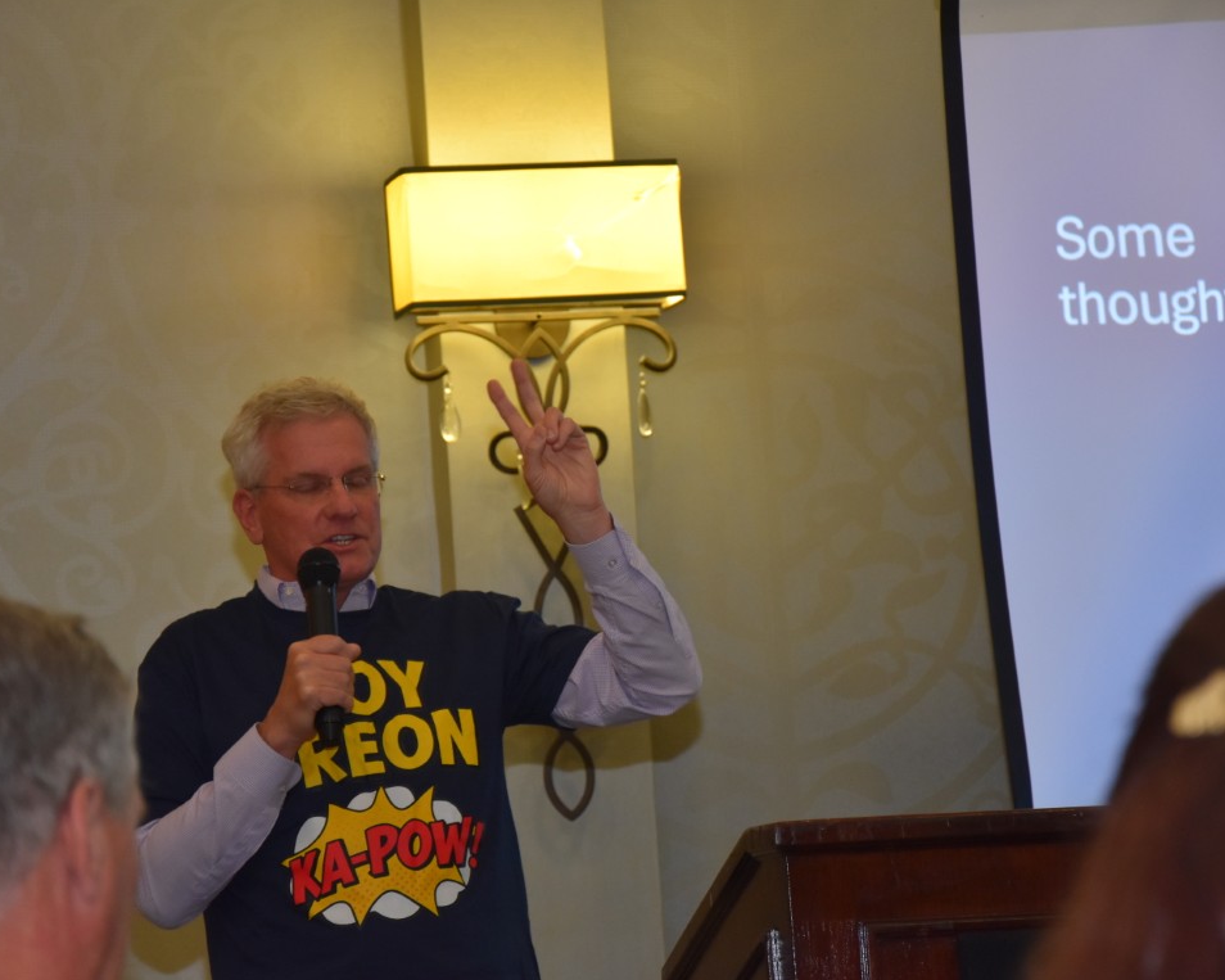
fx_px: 4930
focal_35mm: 136
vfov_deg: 11.3
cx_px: 562
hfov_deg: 14.2
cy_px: 489
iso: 800
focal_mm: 80
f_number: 5.3
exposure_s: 1/80
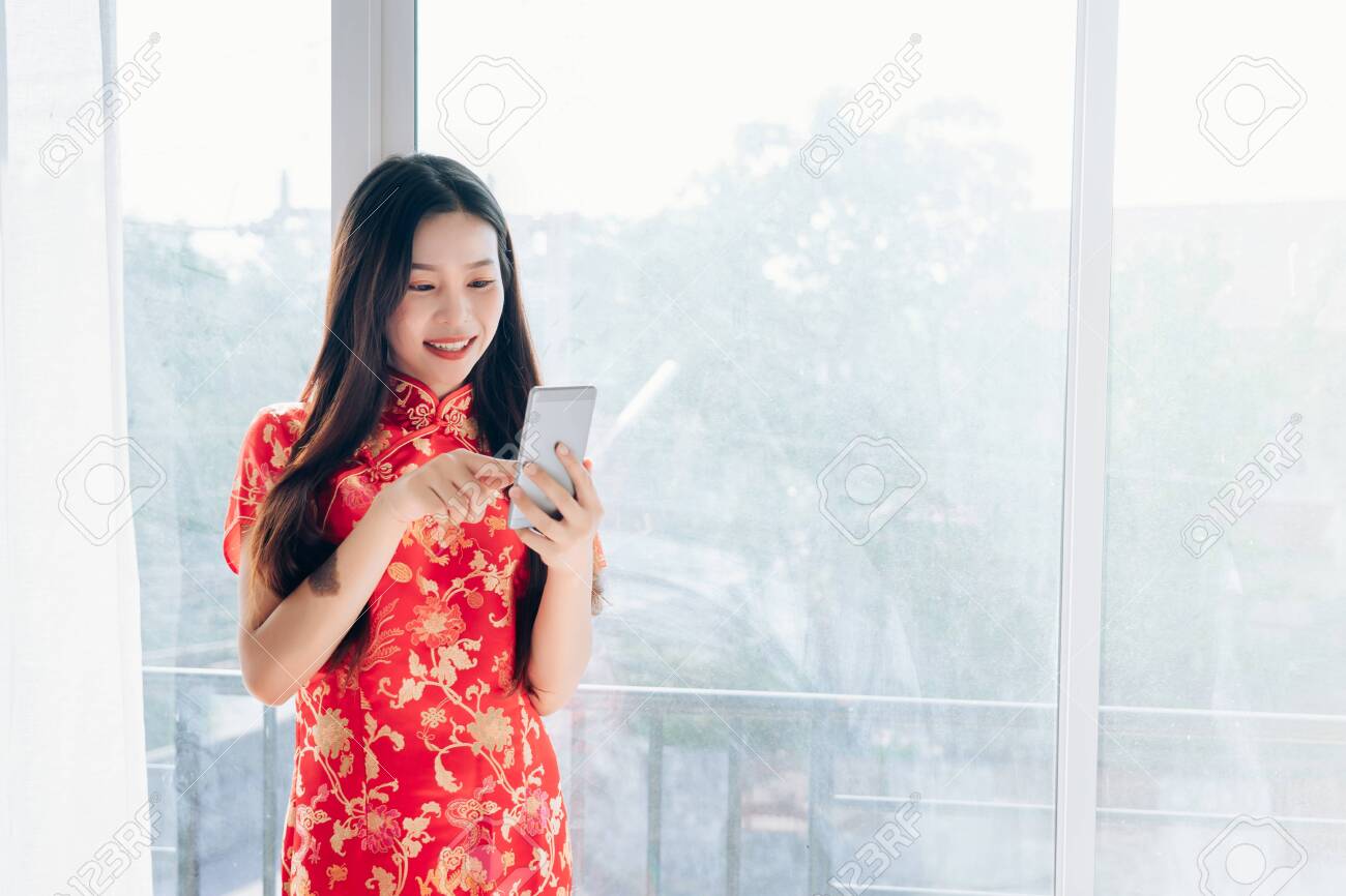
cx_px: 673
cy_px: 448
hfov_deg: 41.9
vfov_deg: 28.6
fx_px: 1757
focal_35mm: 47
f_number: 4
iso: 100
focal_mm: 47
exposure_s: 1/160
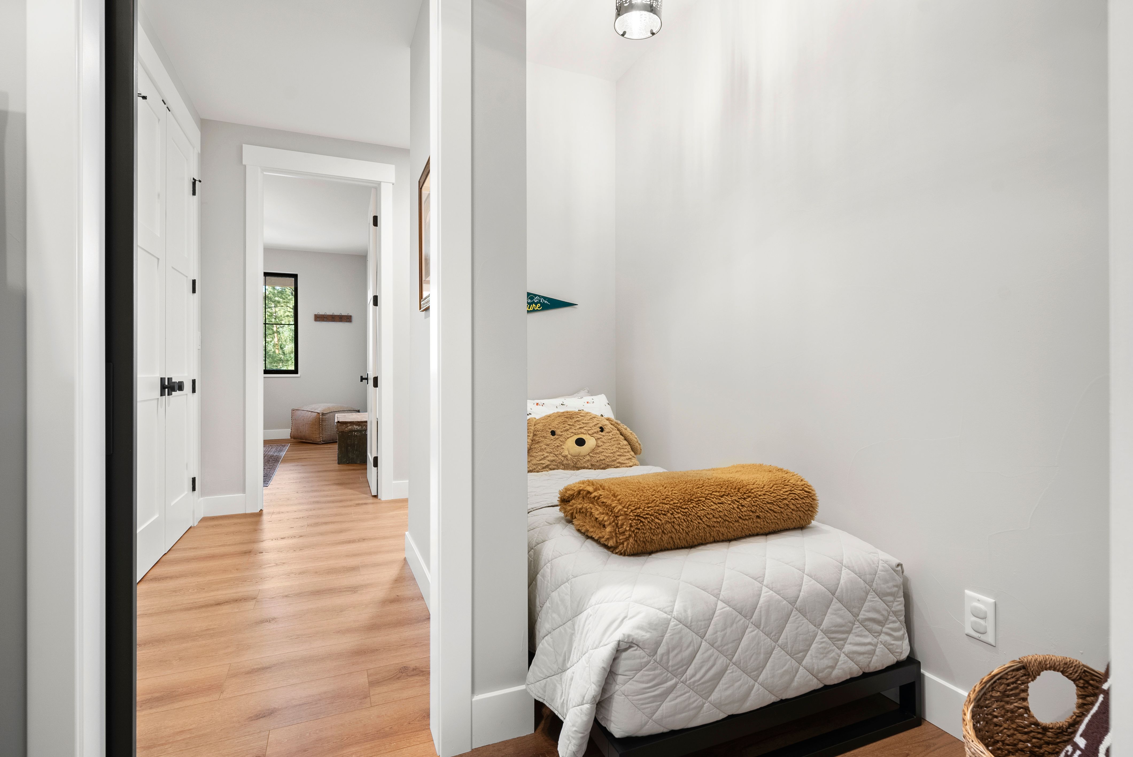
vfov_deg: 70.5
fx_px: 535
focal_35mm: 17
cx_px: 566
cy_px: 378
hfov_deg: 93.2
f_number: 8
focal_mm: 17
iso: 640
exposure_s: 1/1.25
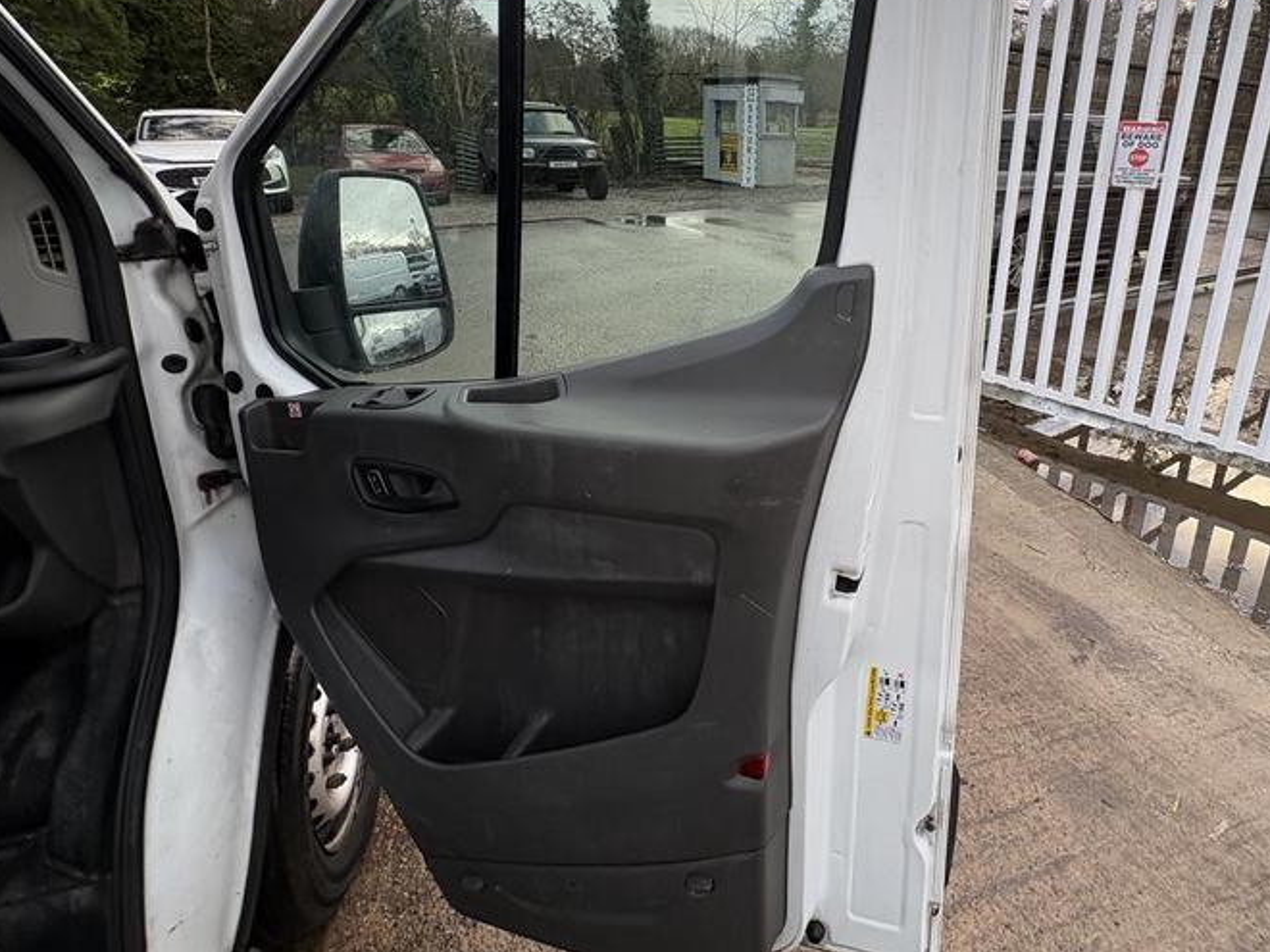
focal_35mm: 19
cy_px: 340
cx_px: 791
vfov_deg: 67.3
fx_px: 697
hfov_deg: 83.1
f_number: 2.2
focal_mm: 2.22
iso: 40
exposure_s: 1/157
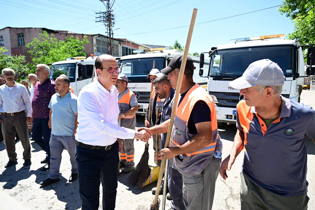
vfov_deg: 53.1
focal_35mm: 24
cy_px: 105
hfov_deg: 73.7
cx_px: 158
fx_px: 210
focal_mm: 24
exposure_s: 1/250
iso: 100
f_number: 4.5
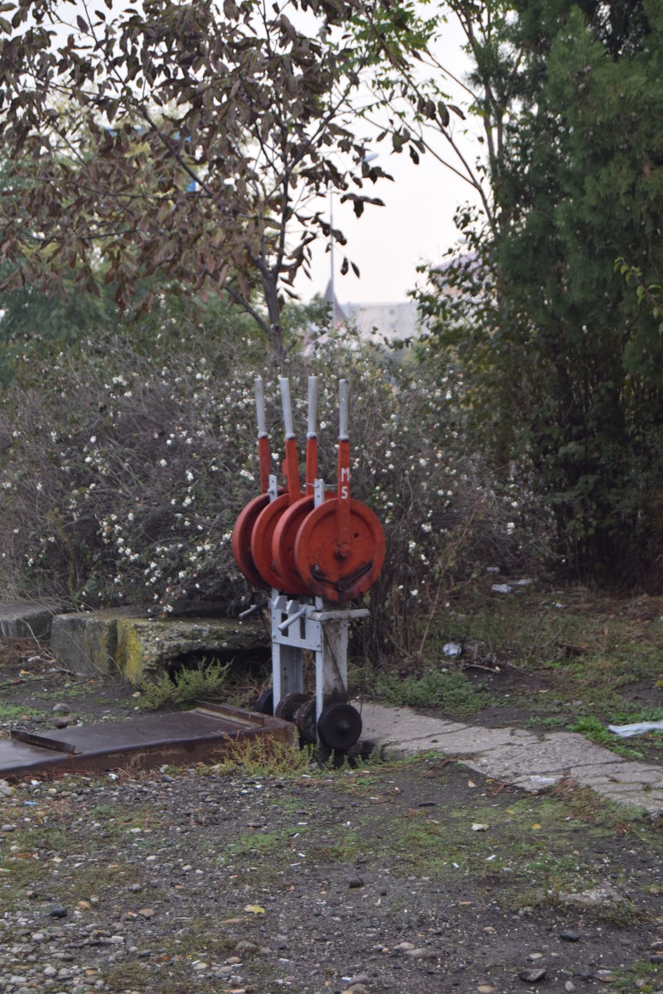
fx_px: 2279
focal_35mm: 82
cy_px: 497
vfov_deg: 24.6
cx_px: 332
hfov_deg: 16.6
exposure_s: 1/100
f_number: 5.6
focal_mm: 55
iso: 400
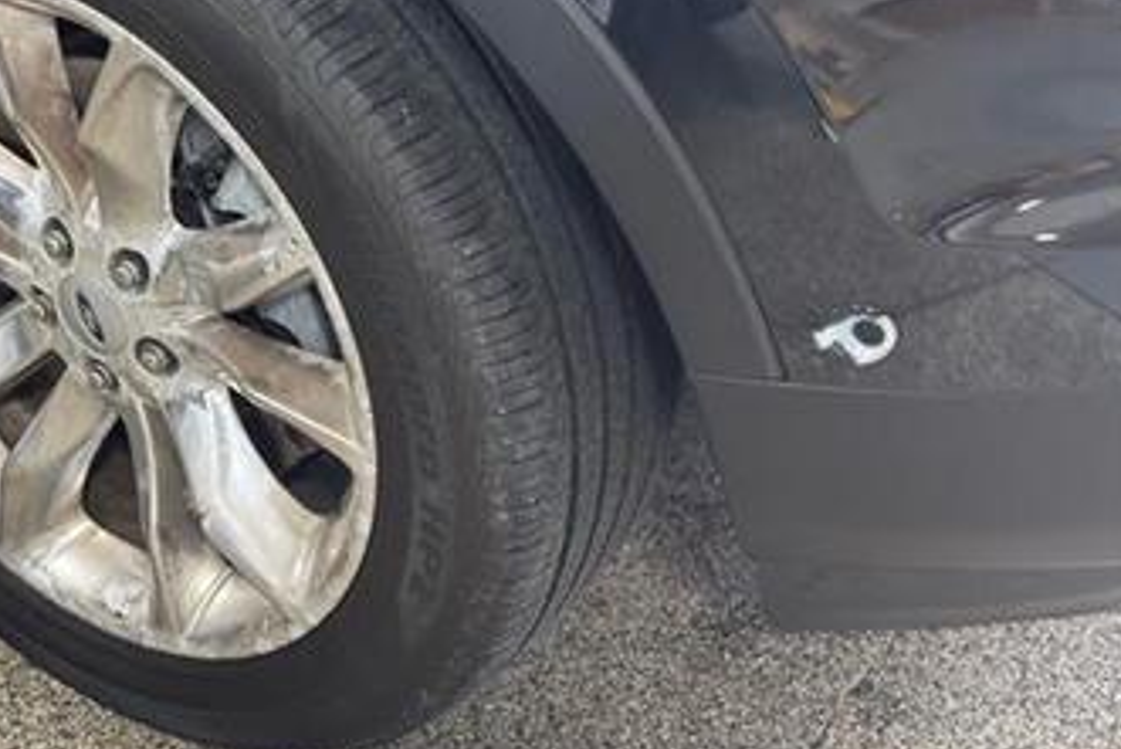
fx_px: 2367
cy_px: 349
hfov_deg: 26.3
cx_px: 278
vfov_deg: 18.0
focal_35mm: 76
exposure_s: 1/40
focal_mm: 6.76
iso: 250
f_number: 1.78
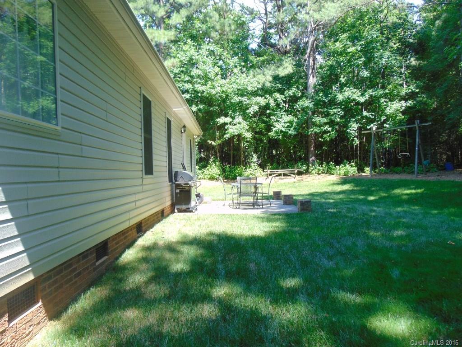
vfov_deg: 54.9
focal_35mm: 25
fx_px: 334
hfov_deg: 69.4
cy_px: 174
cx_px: 231
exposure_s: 1/160
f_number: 3
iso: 80
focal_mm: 4.5
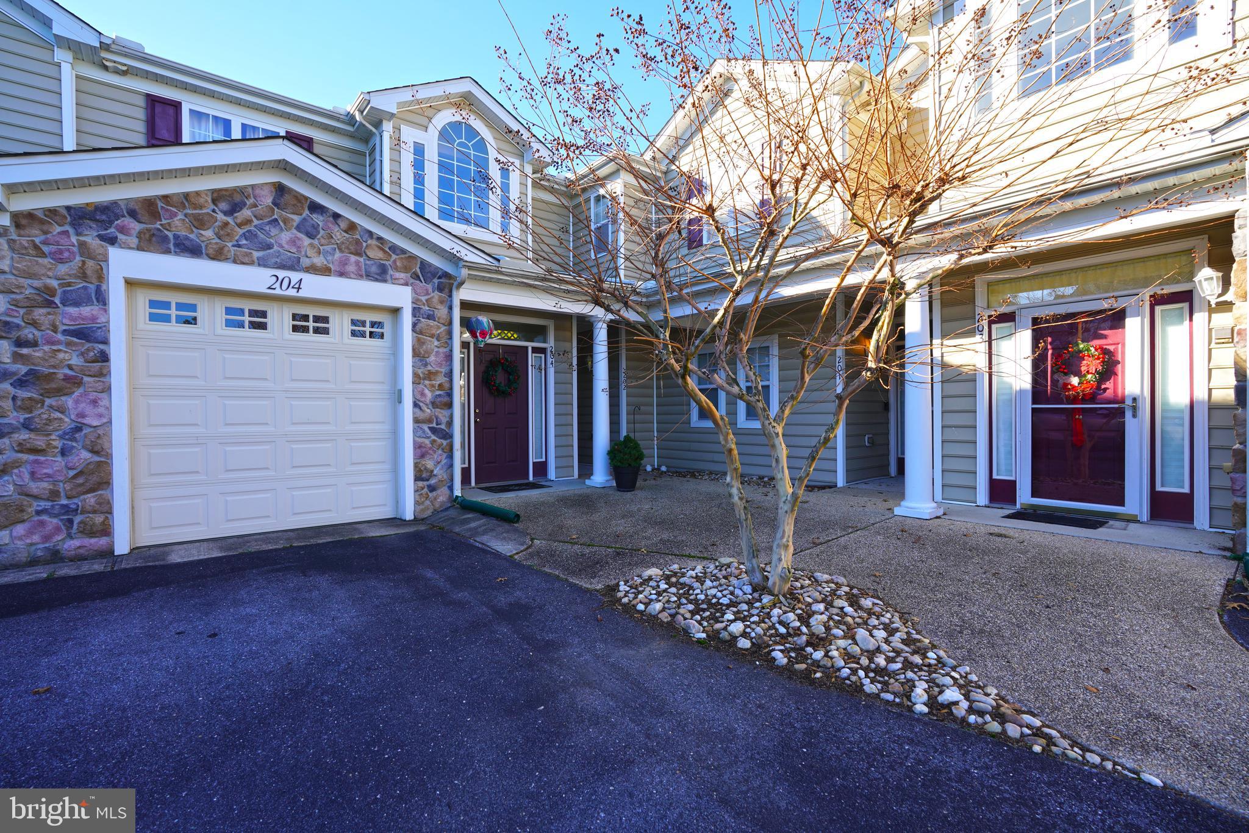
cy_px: 416
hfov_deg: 96.7
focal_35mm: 16
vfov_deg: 73.8
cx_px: 624
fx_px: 555
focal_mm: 16
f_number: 6.3
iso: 100
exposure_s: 1/100
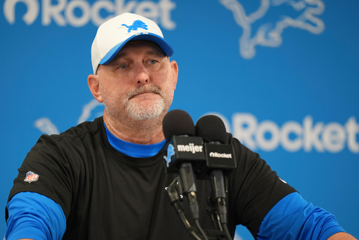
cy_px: 120
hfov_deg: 5.2
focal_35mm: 400
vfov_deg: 3.4
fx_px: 3989
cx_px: 180
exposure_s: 1/500
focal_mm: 400
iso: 2500
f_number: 2.8
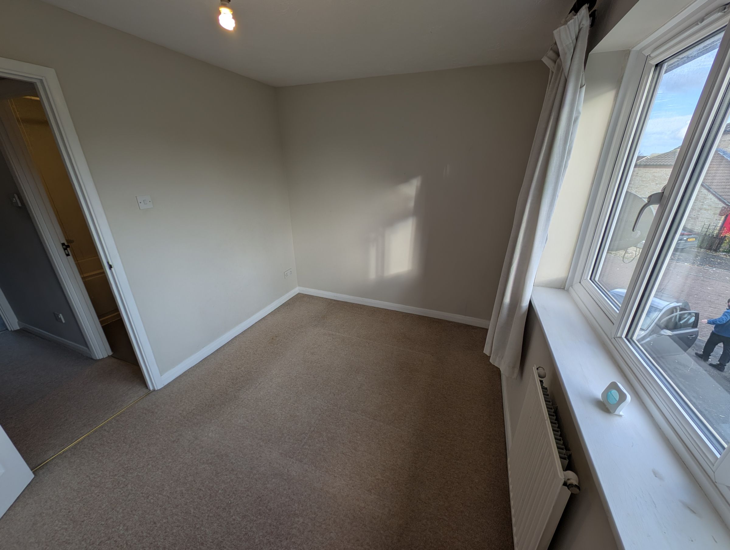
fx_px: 253
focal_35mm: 12
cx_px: 365
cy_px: 275
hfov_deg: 110.5
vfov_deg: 94.6
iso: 31
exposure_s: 1/161
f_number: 1.95
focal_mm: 2.23
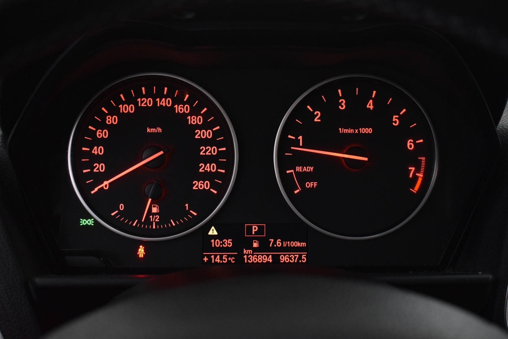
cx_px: 254
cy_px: 170
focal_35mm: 48
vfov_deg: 28.1
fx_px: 677
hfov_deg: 41.1
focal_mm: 32
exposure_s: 1/15
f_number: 5.6
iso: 1250
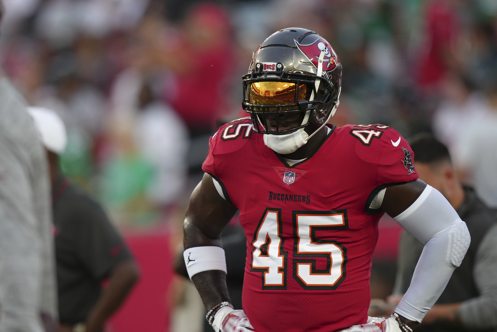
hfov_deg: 3.4
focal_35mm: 600
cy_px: 166
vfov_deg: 2.3
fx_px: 8283
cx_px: 248
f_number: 2.8
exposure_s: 1/1600
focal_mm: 400
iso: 800
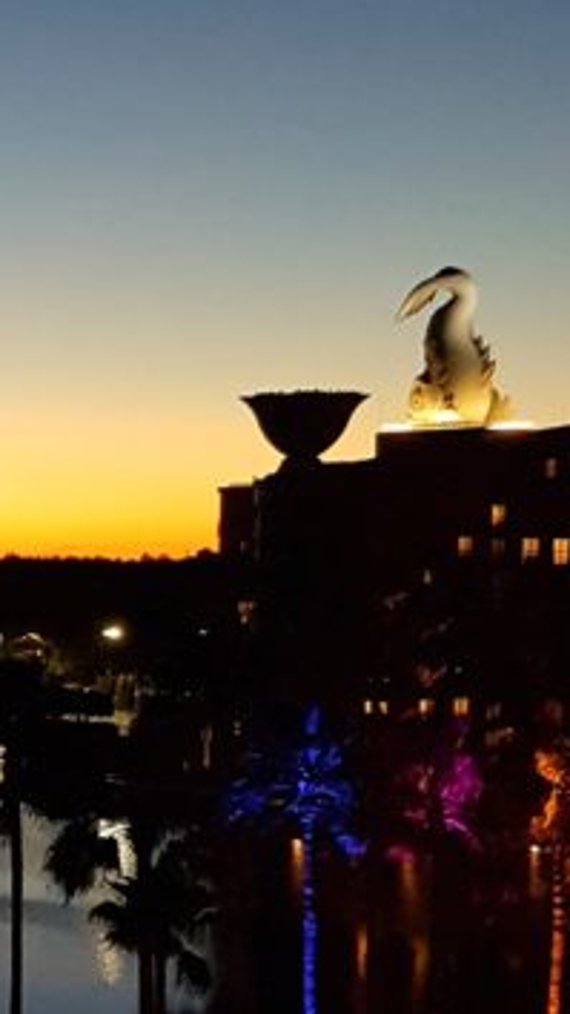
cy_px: 725
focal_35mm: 82
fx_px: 2204
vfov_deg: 25.7
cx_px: -481
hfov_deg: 13.2
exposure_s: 1/17
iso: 250
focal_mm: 4.2
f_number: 1.7
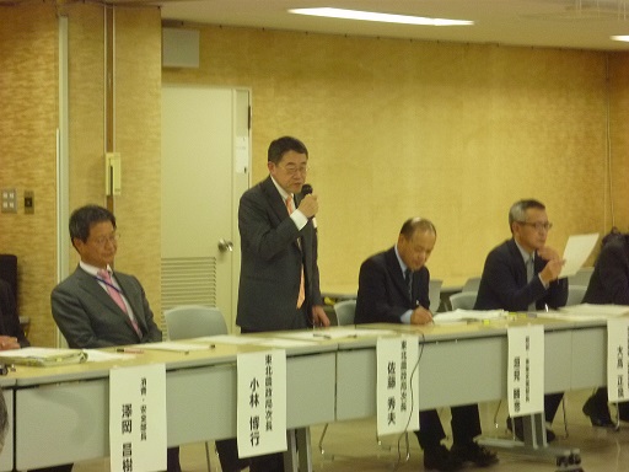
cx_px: 314
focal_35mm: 120
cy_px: 236
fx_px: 2180
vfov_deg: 12.3
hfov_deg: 16.4
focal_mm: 21.3
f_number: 5.8
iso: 400
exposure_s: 1/15
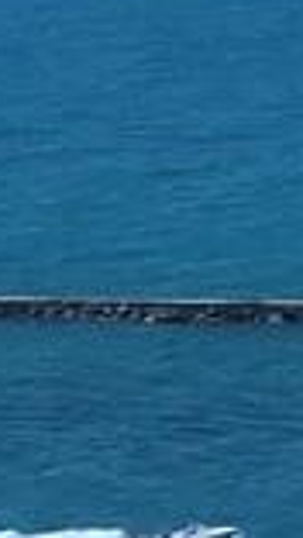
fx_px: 4147
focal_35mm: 291
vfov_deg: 7.4
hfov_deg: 4.1
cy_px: 38
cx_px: 806
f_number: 1.8
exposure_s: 1/1808
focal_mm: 4.25
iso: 32
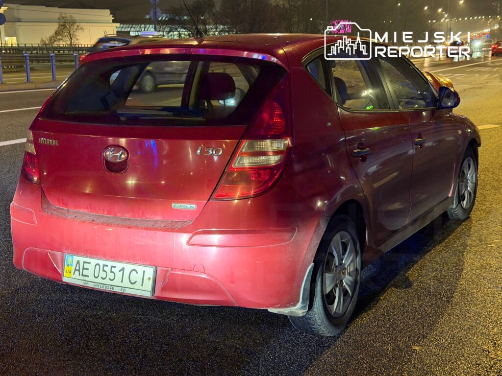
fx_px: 696
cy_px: 188
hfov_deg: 39.7
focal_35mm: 48
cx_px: 251
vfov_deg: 30.3
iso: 500
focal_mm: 6.76
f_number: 1.78
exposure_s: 1/25
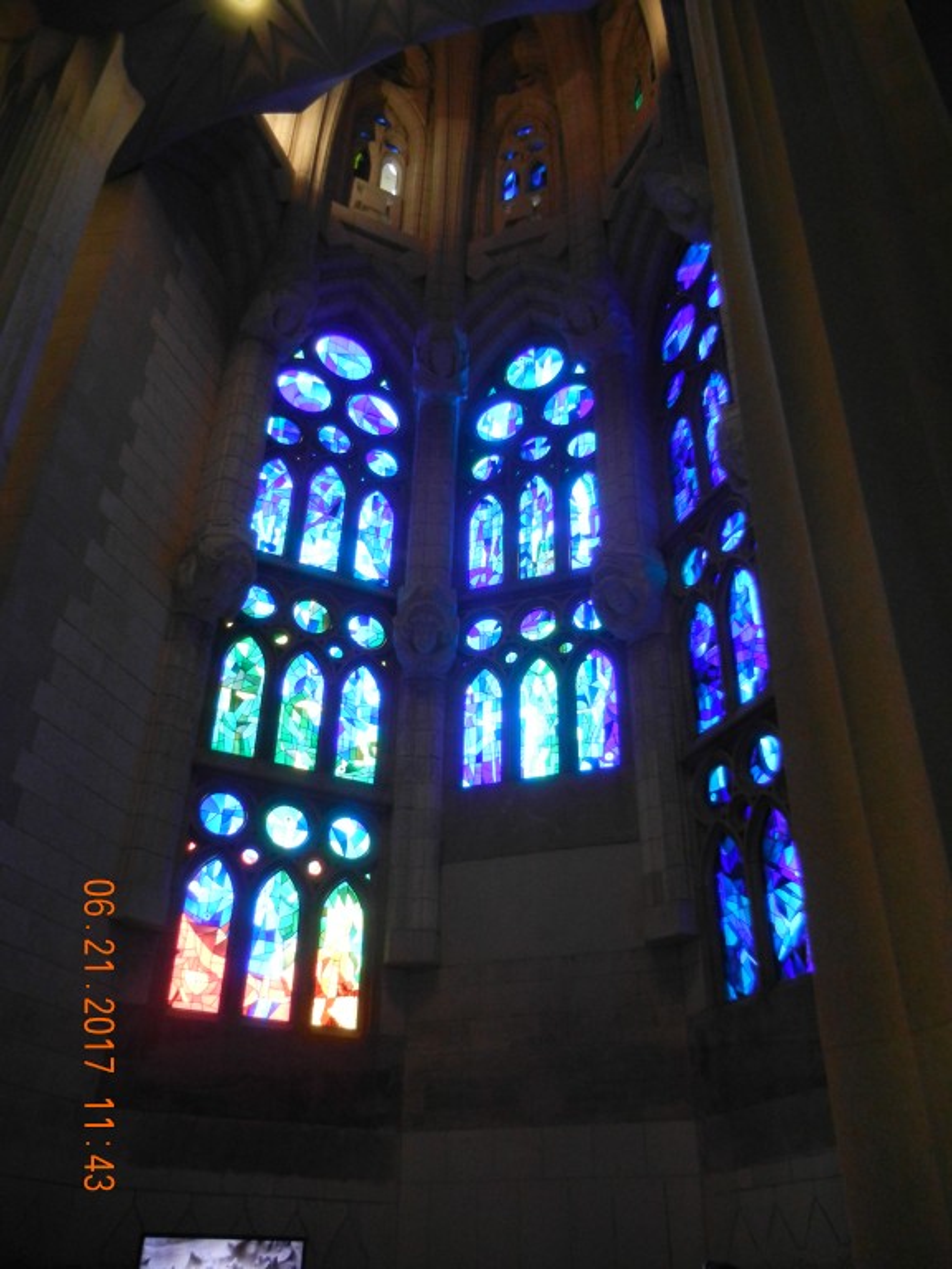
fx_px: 1100
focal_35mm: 30
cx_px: 476
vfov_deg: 60.0
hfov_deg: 46.8
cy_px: 634
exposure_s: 1/44.3
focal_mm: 5.4
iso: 640
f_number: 3.5
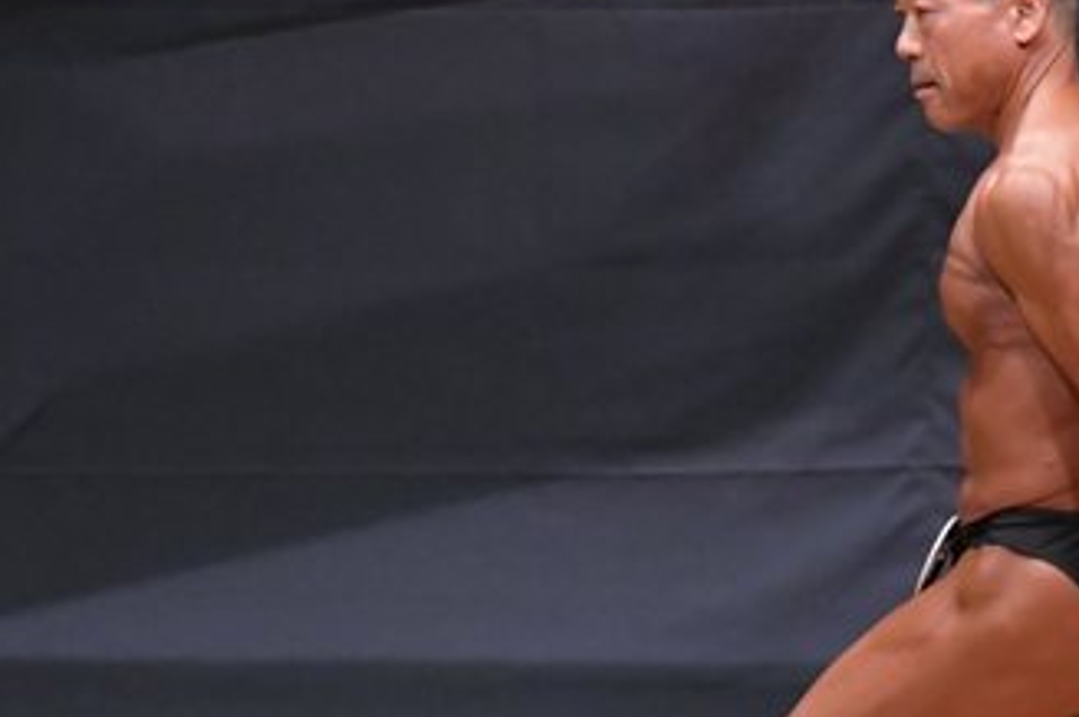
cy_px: 648
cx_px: 906
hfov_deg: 2.8
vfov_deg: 1.8
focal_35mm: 745
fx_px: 22307
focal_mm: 210
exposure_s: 1/400
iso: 6400
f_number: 5.6
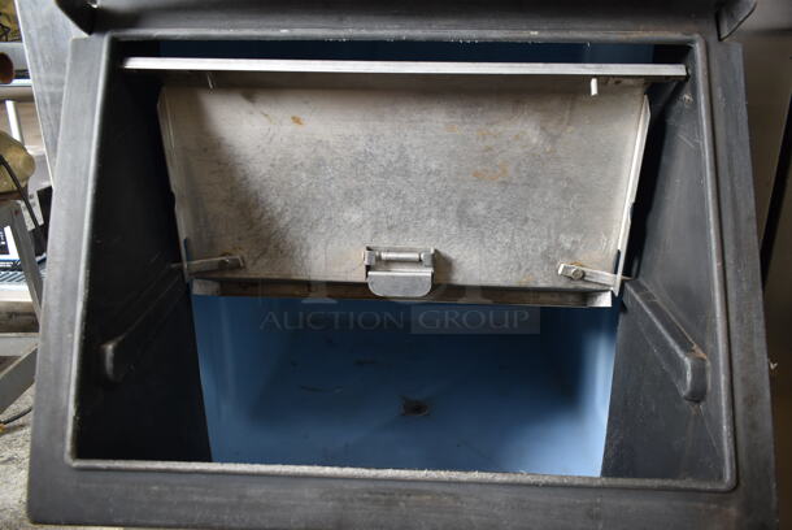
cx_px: 396
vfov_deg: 48.0
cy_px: 265
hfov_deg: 67.3
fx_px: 595
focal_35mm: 27
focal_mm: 18
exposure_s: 1/30
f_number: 3.5
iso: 320
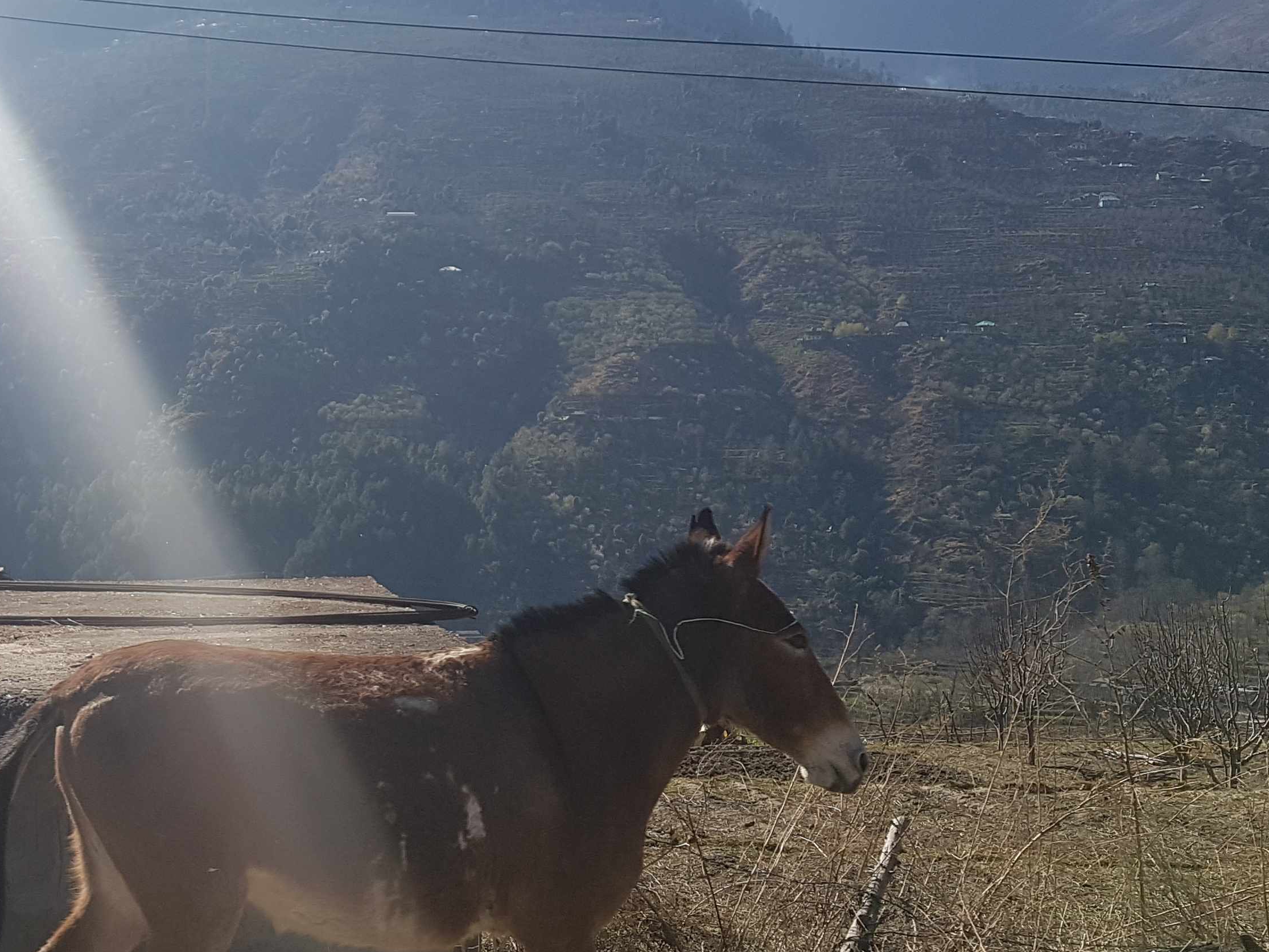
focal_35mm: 47
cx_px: 230
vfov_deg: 30.7
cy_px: 332
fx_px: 1723
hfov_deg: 38.7
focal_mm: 4.2
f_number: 1.7
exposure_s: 1/3080
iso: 40
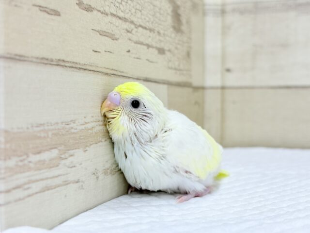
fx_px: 466
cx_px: 155
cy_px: 116
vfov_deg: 28.0
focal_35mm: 52
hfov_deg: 36.8
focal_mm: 5.96
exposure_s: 1/50
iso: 50
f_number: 1.6
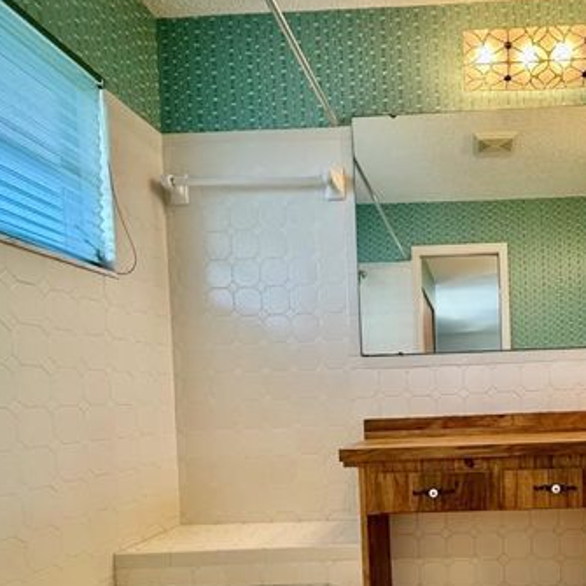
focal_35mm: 26
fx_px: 498
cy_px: 413
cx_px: 470
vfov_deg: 58.8
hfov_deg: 56.5
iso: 250
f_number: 2.2
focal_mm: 2.22
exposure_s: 1/60
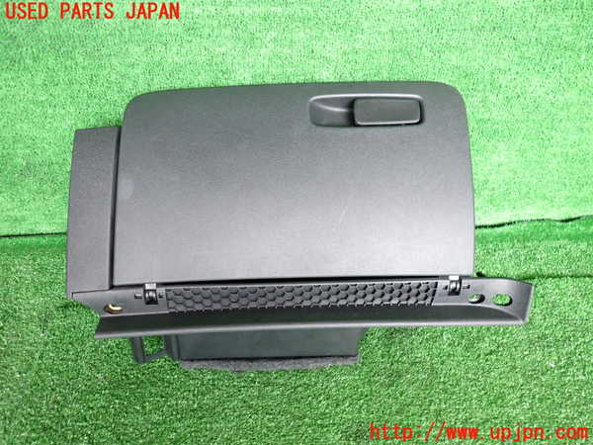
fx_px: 428
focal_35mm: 25
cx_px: 296
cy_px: 222
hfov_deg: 69.4
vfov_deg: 54.9
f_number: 2
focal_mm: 4.5
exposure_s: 1/30
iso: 640
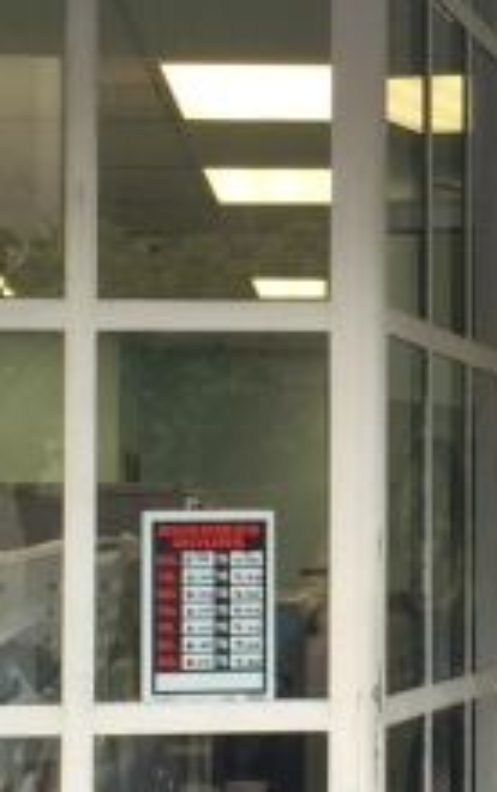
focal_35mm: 134
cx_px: 807
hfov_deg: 9.5
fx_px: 2896
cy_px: 454
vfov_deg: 15.6
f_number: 2.2
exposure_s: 1/121
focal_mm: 4.15
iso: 32
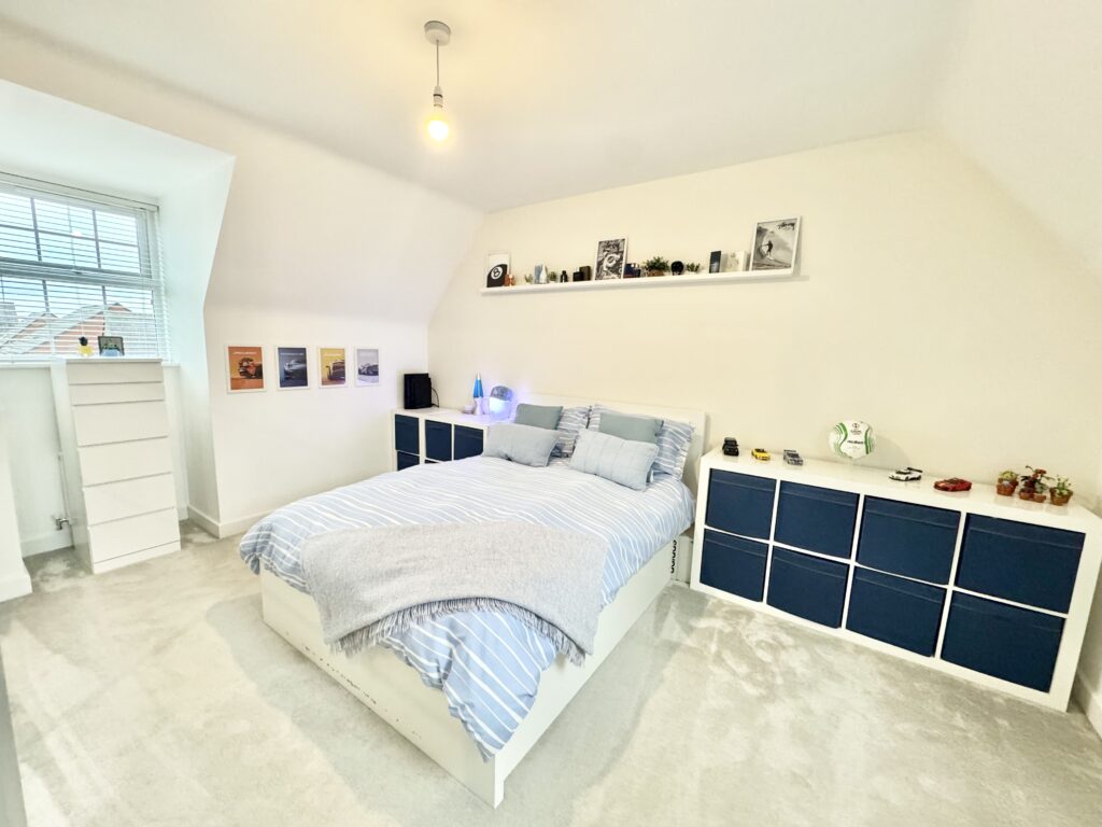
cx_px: 551
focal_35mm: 14
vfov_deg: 85.7
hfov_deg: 102.1
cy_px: 414
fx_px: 446
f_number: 2.2
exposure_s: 1/56
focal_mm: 2.22
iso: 320
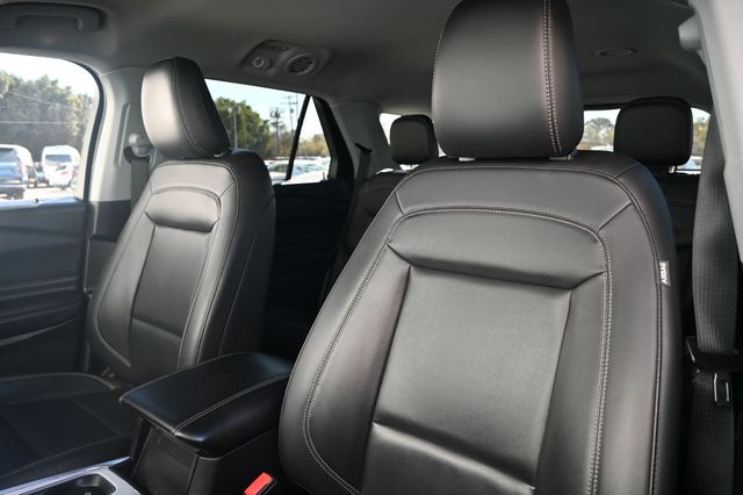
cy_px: 248
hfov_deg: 73.8
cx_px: 372
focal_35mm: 24
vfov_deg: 53.1
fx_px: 495
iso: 400
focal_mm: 16
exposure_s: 1/160
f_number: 3.5
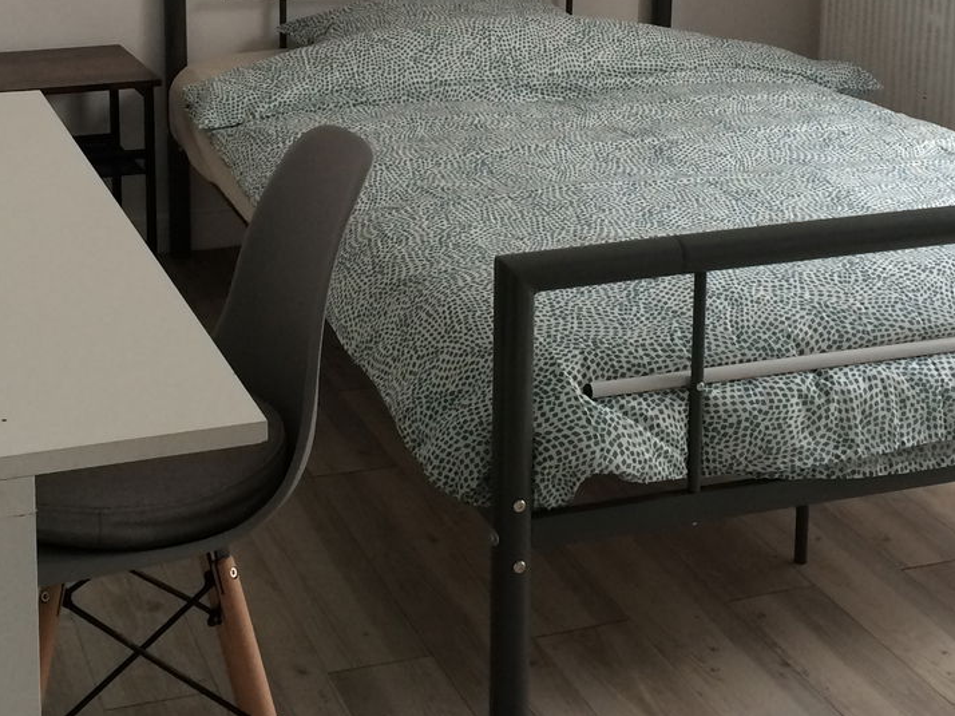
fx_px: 1793
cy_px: 36
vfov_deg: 21.9
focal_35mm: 65
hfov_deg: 29.8
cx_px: 403
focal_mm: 4.15
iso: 100
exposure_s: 1/33
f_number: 2.2
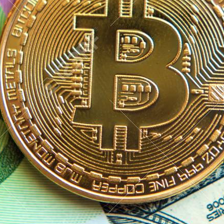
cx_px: 165
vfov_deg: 13.7
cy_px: 45
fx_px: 930
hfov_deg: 13.7
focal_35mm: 127
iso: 320
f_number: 2.8
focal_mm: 50
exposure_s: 1/320
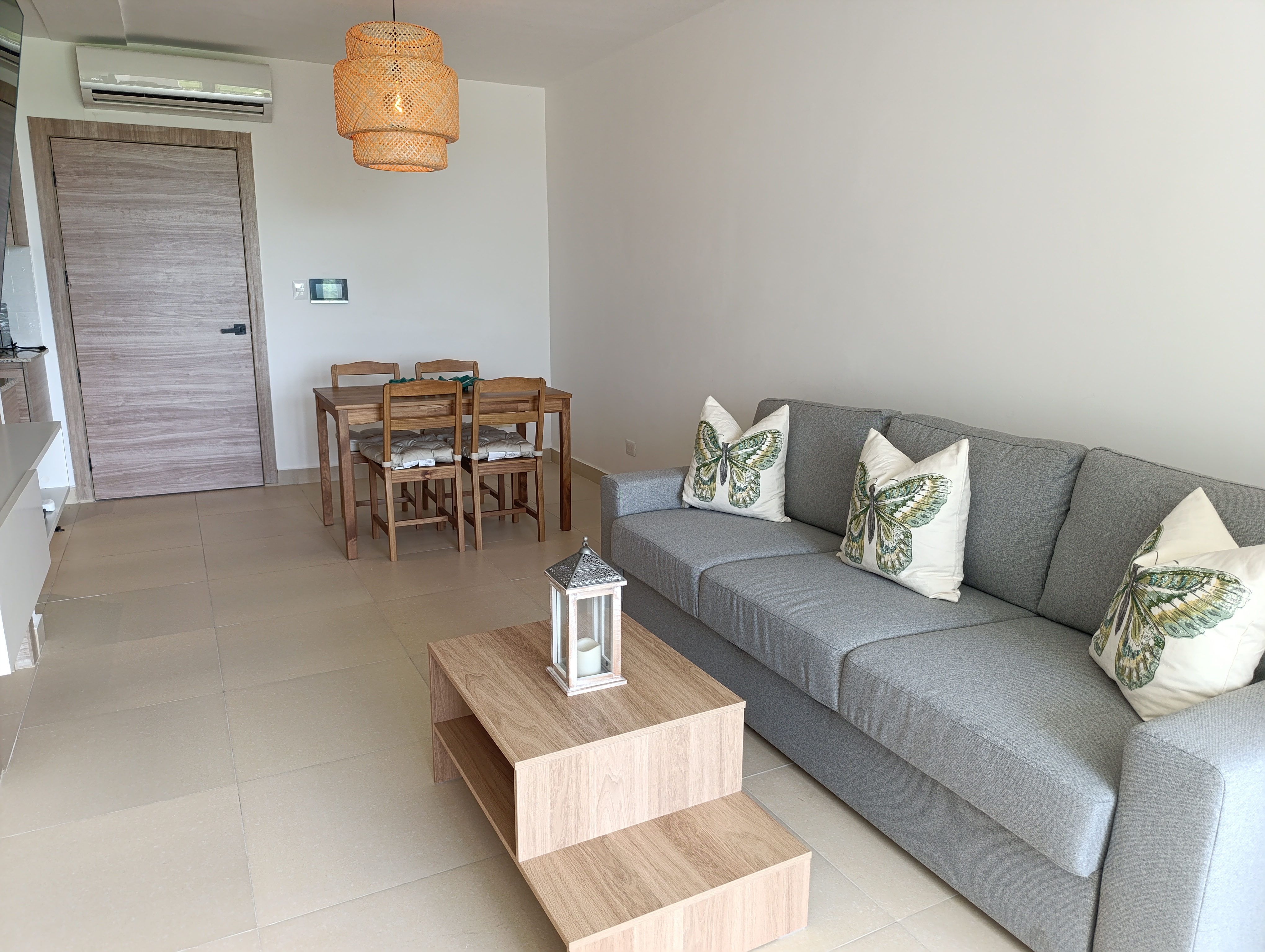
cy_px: 476
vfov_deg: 59.0
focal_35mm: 23
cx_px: 632
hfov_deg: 73.8
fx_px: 842
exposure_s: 1/100
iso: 320
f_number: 1.6
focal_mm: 6.14
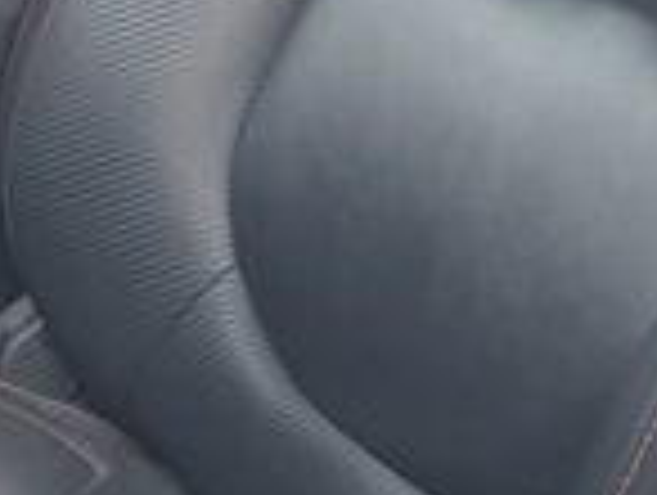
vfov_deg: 10.3
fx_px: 2700
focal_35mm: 142
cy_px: -122
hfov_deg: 12.8
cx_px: -450
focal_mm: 4.32
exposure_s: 1/50
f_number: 2.4
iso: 200
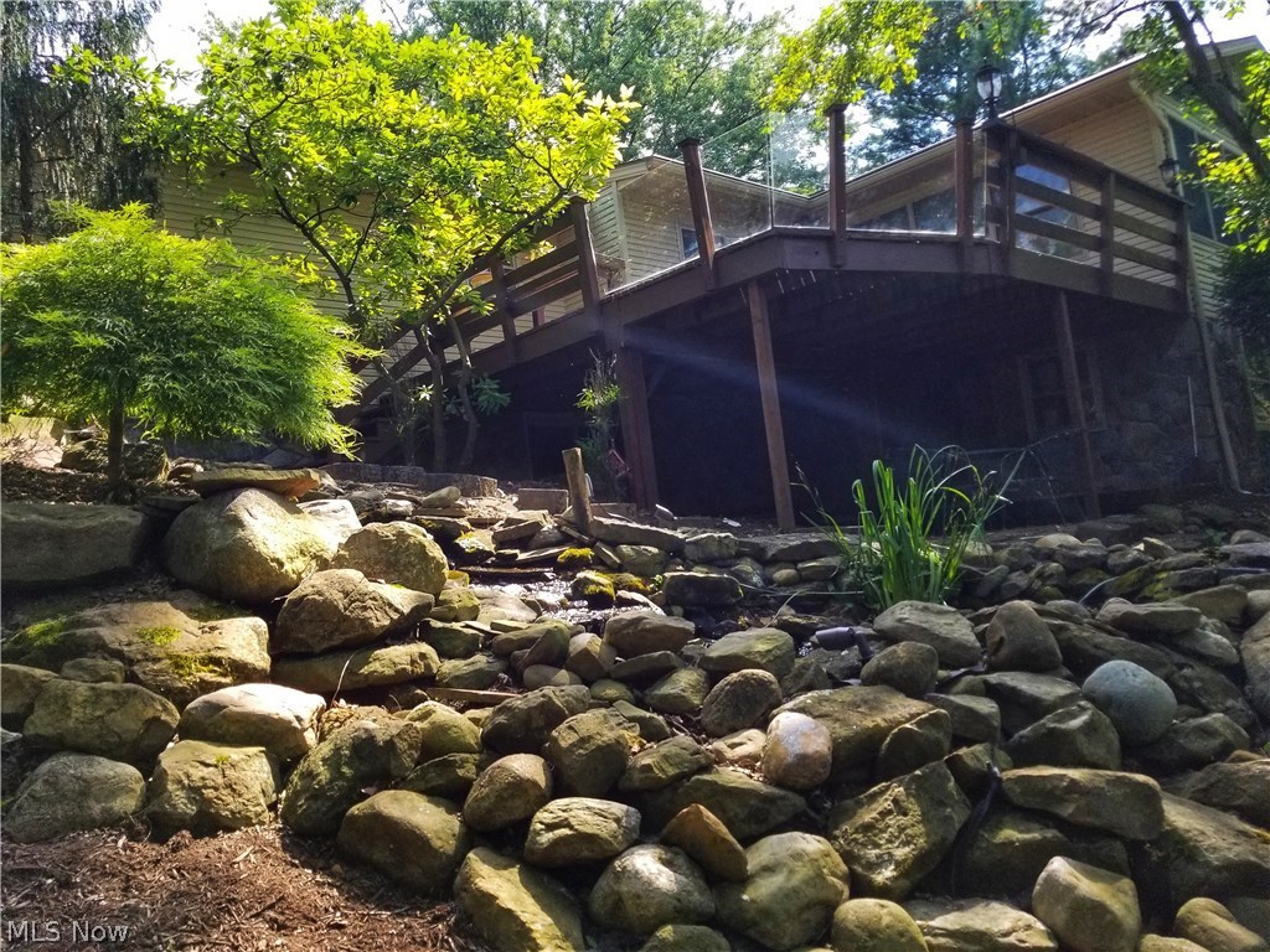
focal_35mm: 26
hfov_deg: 67.3
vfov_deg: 53.1
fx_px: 954
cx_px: 635
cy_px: 476
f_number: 1.7
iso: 125
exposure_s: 1/1164
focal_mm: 4.25
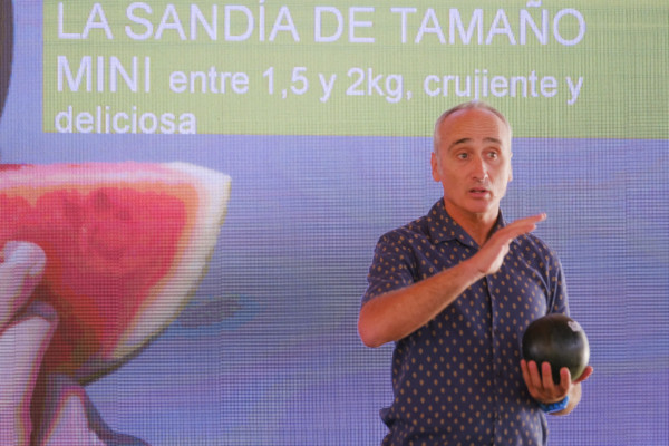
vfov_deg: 6.5
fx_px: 3902
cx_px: 334
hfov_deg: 9.8
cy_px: 223
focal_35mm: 210
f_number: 3.2
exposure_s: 1/80
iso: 400
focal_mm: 140
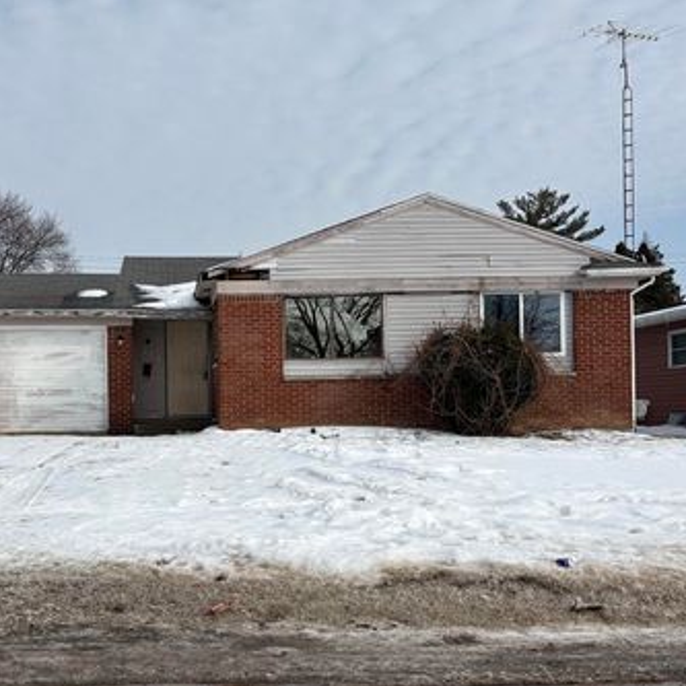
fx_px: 1031
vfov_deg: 36.6
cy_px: 415
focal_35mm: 46
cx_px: 216
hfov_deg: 36.3
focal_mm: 5.96
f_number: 1.6
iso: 50
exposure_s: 1/6329
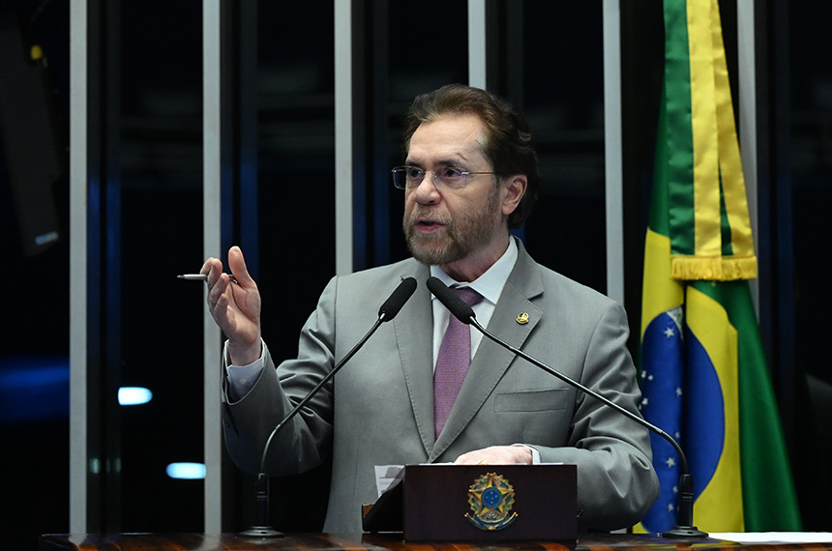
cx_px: 416
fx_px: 2537
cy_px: 276
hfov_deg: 18.6
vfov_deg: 12.4
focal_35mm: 110
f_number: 4
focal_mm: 110
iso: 4000
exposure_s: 1/160
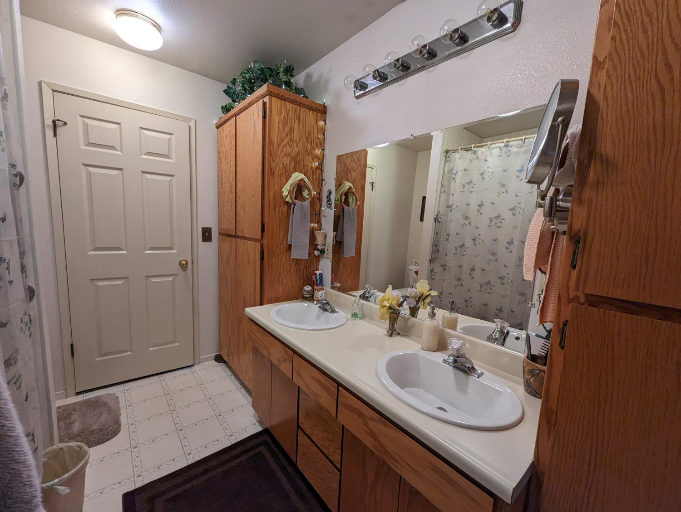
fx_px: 256
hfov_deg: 106.1
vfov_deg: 90.0
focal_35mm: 13
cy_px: 256
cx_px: 340
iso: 138
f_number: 2.2
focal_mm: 1.95
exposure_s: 1/60
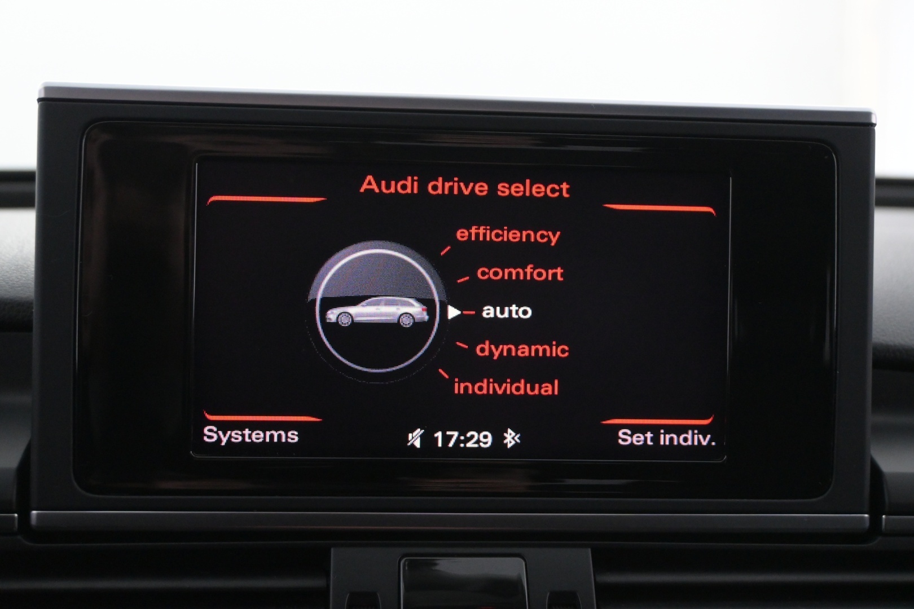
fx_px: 1238
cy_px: 304
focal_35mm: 49
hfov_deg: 40.5
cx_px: 457
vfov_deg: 27.7
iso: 3200
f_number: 5
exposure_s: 1/50
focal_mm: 32.5
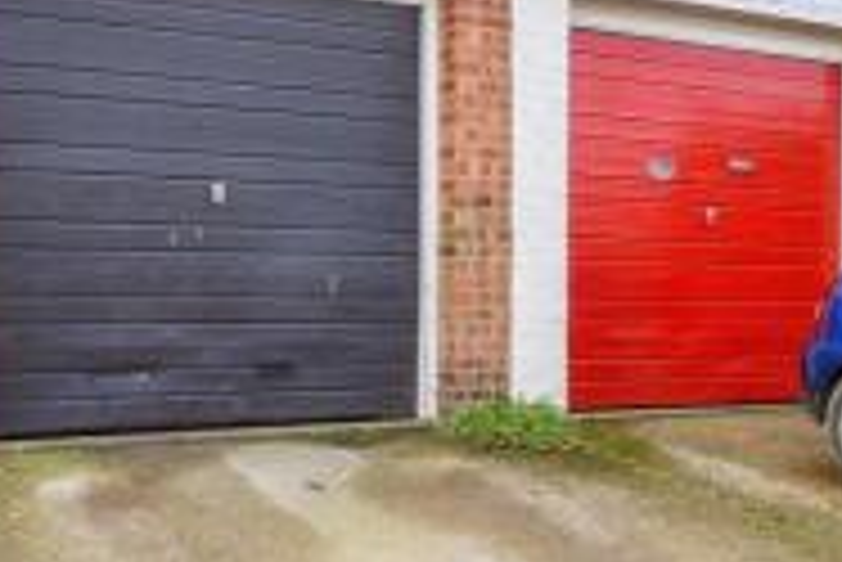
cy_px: 312
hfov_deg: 35.6
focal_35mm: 56
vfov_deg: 24.2
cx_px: 374
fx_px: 1311
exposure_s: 1/60
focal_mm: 15
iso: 160
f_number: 8
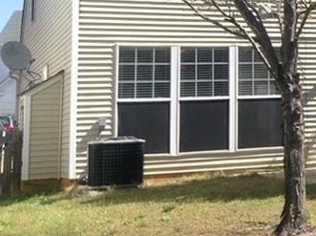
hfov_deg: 17.9
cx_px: 421
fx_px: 929
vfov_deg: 14.2
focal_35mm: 102
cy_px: -5
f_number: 2.4
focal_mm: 3.3
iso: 25
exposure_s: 1/597
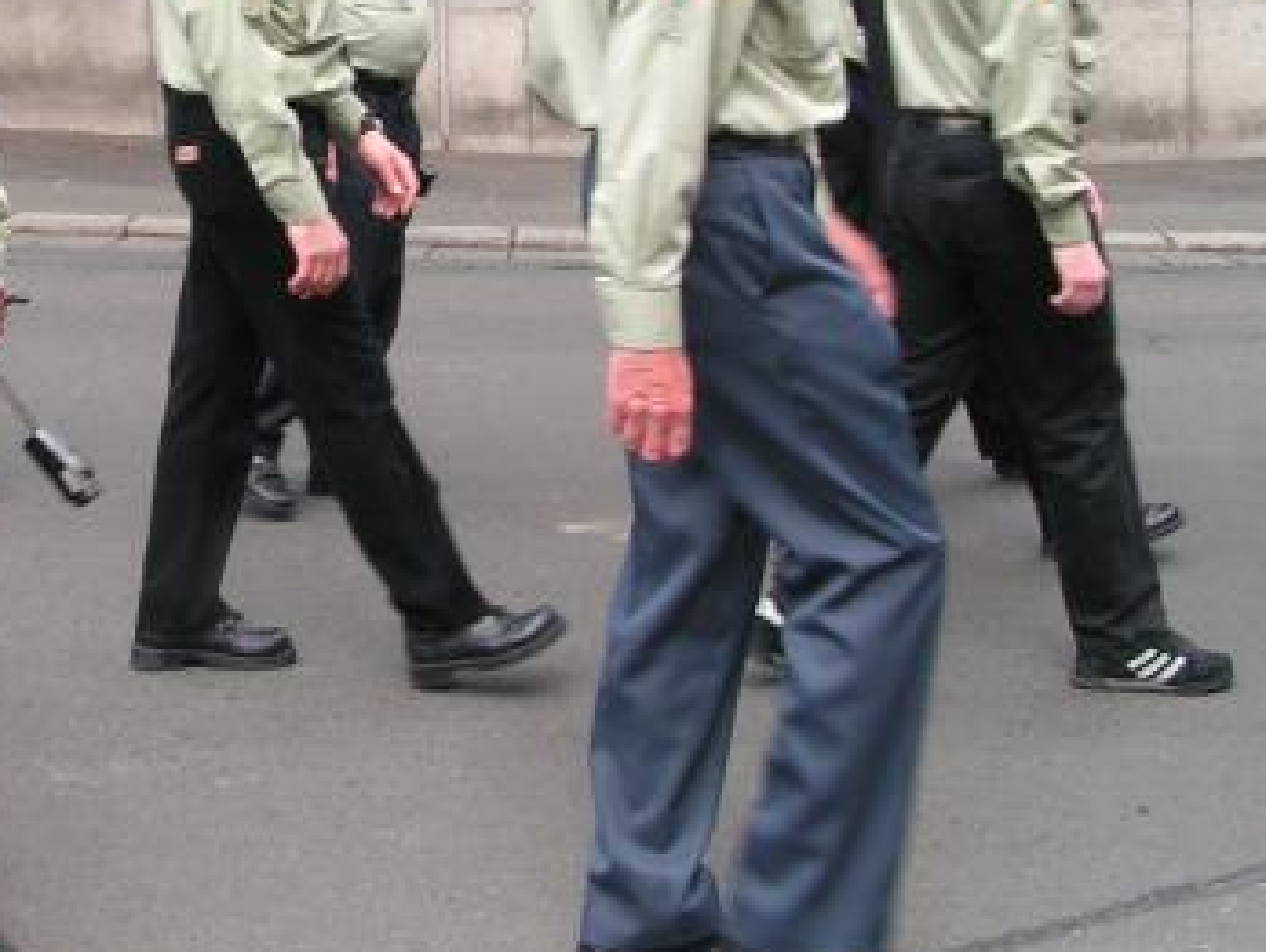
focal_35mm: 70
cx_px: 244
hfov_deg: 27.2
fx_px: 2563
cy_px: 182
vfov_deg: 20.8
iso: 50
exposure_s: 1/100
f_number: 5
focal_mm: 5.8
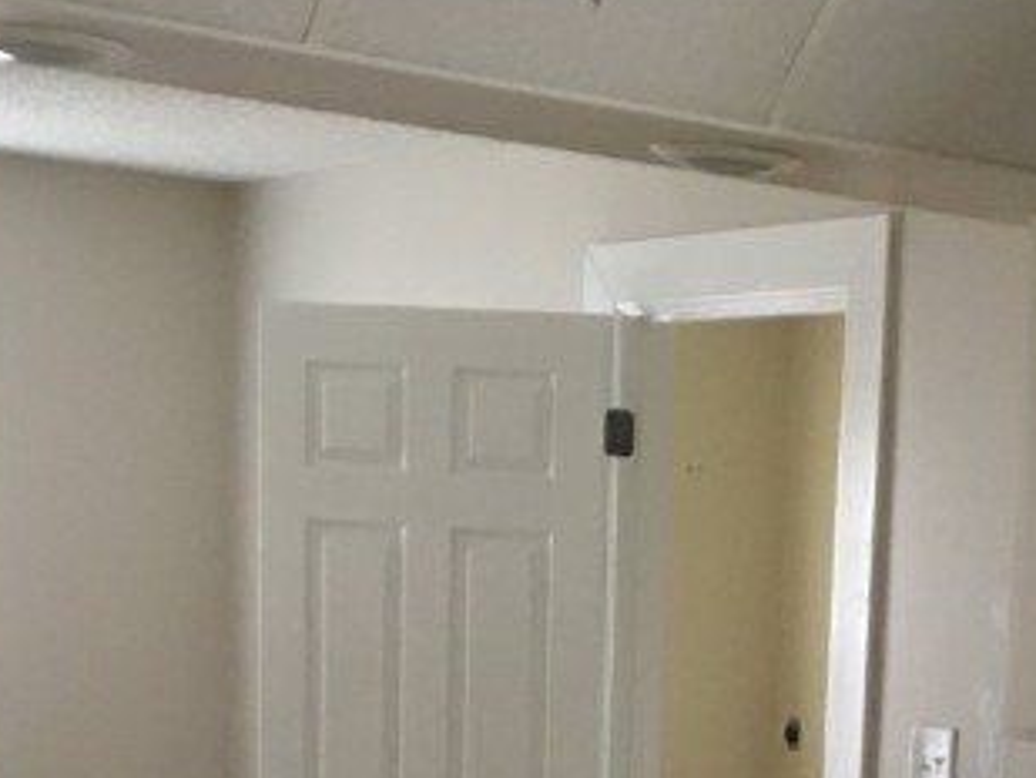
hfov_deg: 20.0
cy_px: 1187
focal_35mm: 96
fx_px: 2874
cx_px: 969
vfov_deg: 14.3
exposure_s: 1/10
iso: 100
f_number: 2.2
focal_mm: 4.15
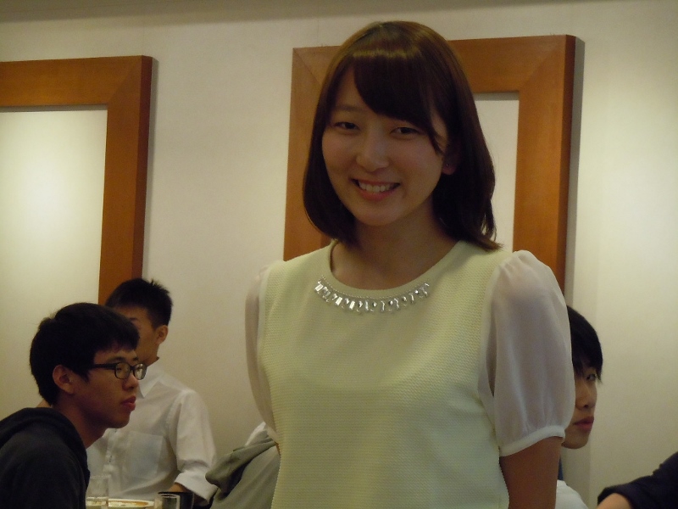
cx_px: 339
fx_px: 2272
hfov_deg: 17.0
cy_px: 254
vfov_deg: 12.8
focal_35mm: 116
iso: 800
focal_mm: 20.9
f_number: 4.6
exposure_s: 1/50
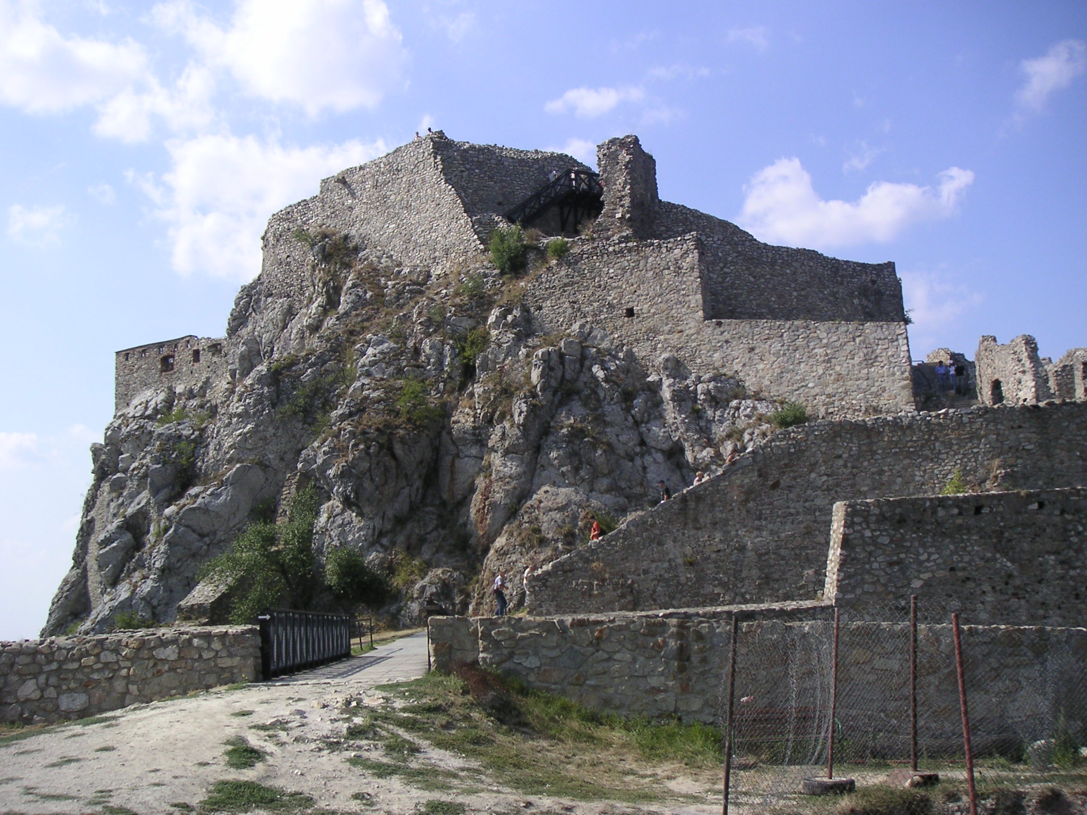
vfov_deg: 37.7
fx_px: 1193
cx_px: 544
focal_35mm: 38
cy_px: 408
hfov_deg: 49.0
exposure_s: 1/180
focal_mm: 6
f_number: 6.7
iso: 50
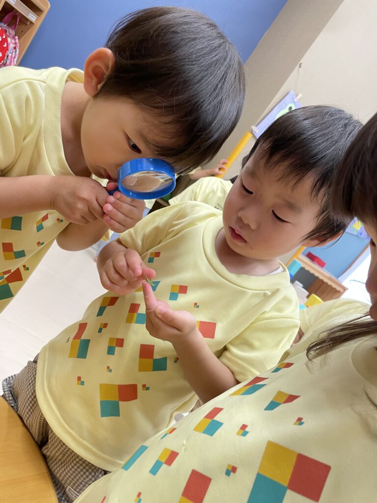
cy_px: 252
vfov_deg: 67.3
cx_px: 188
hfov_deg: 53.1
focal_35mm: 26
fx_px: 378
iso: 160
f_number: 1.6
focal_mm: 4.2
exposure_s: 1/60
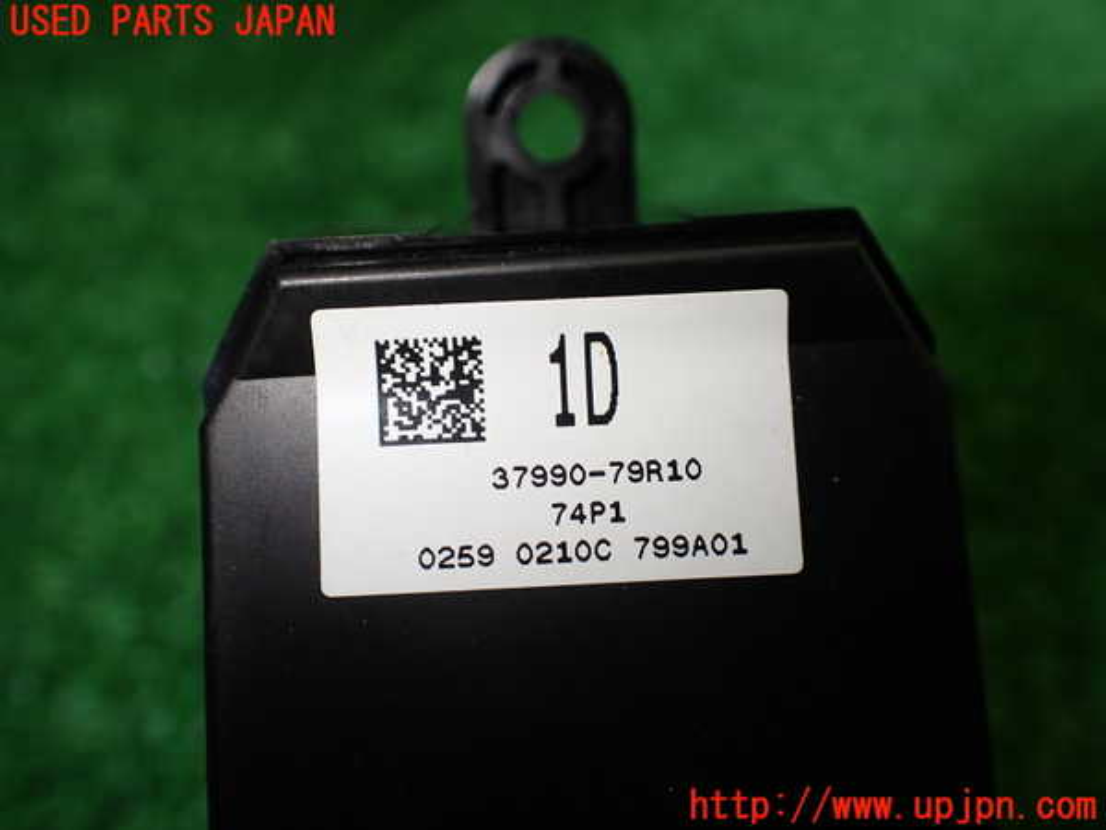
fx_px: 959
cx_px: 553
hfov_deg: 60.0
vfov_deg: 46.8
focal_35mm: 30
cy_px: 415
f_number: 2.3
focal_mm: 5.4
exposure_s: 1/160
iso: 100
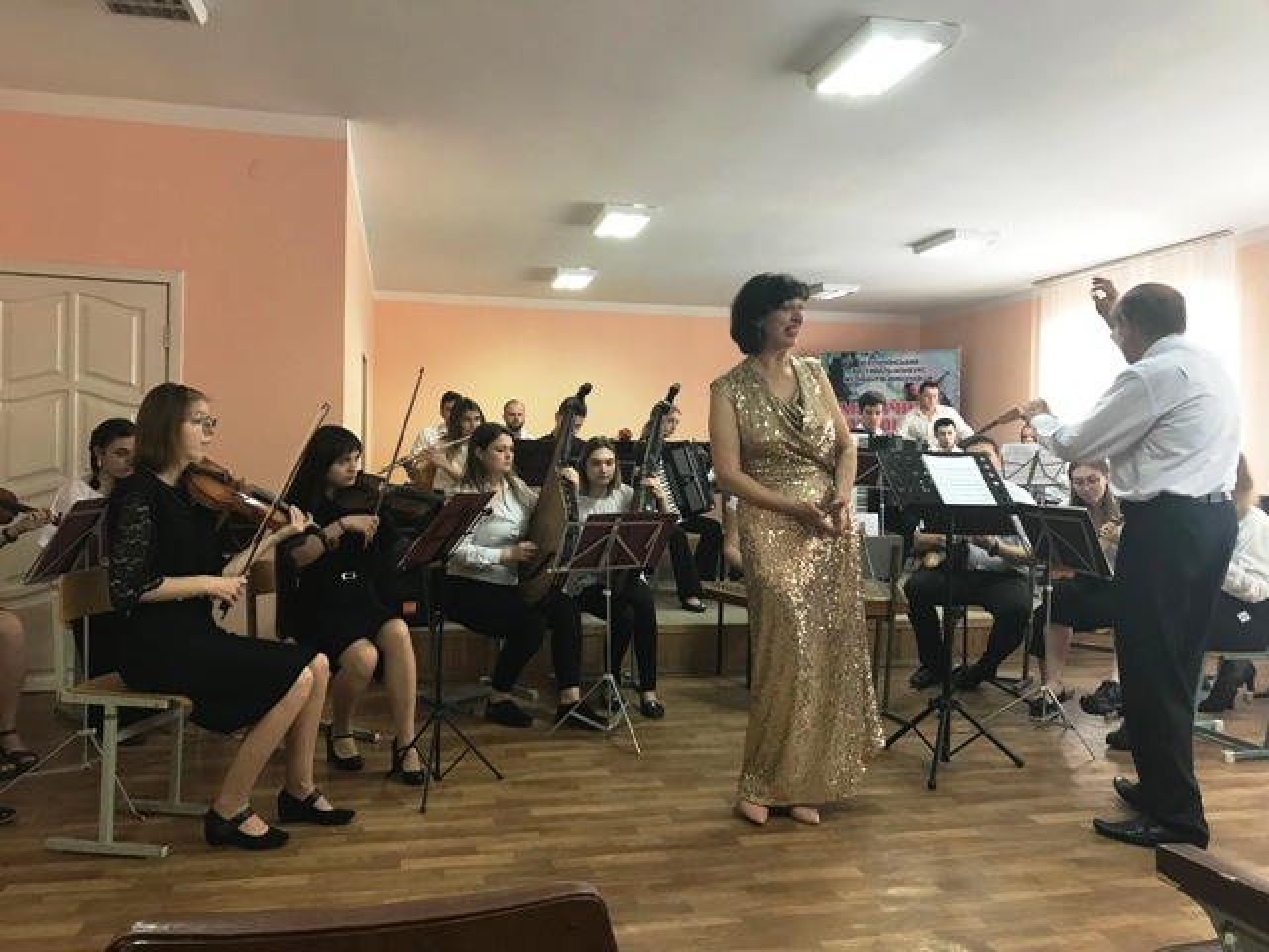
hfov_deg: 63.4
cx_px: 634
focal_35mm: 28
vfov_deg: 49.7
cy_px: 476
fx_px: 1026
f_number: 1.8
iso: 50
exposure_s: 1/17
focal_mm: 3.99
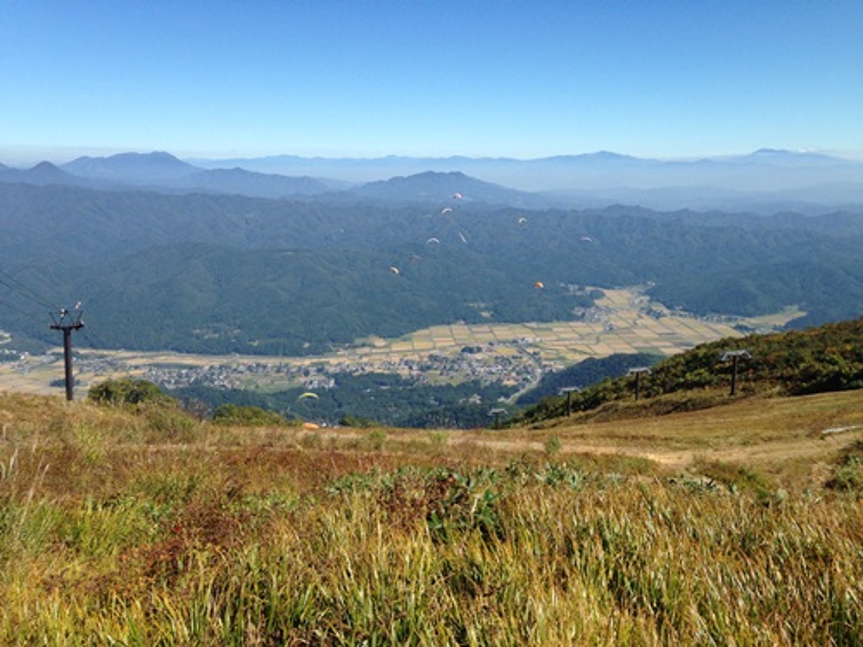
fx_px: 823
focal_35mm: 33
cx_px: 432
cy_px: 324
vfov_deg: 42.9
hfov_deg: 55.4
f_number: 2.4
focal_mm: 4.12
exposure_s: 1/1550
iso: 50
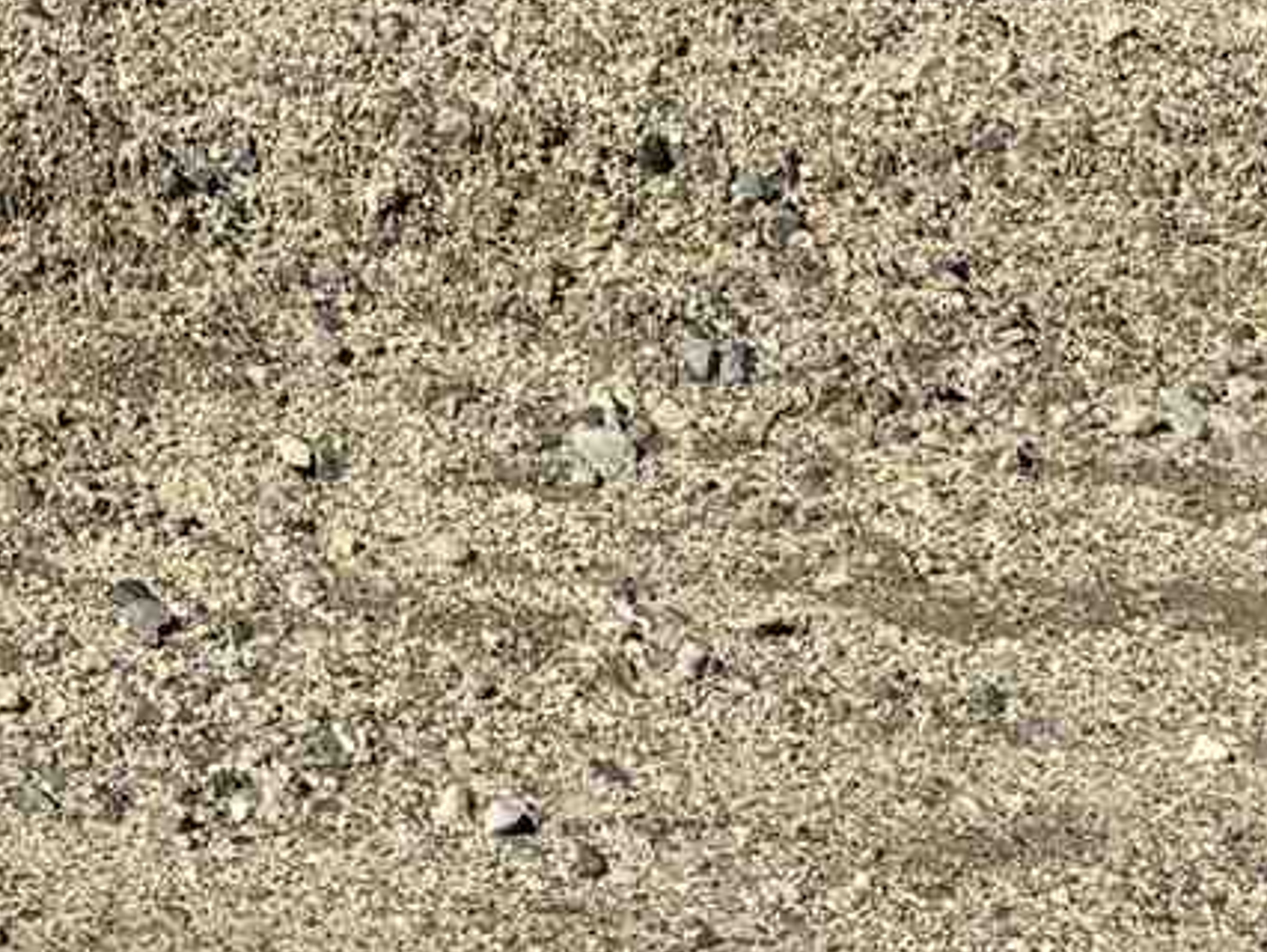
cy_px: -1850
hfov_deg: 11.4
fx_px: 6336
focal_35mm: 173
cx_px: 161
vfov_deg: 7.6
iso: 80
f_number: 1.78
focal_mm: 6.76
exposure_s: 1/5348
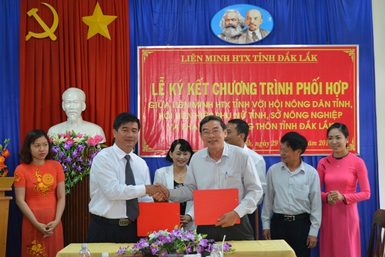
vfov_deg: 22.7
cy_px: 128
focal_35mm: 60
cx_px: 192
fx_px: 642
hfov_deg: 33.4
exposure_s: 1/60
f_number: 4.8
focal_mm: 40
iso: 1600
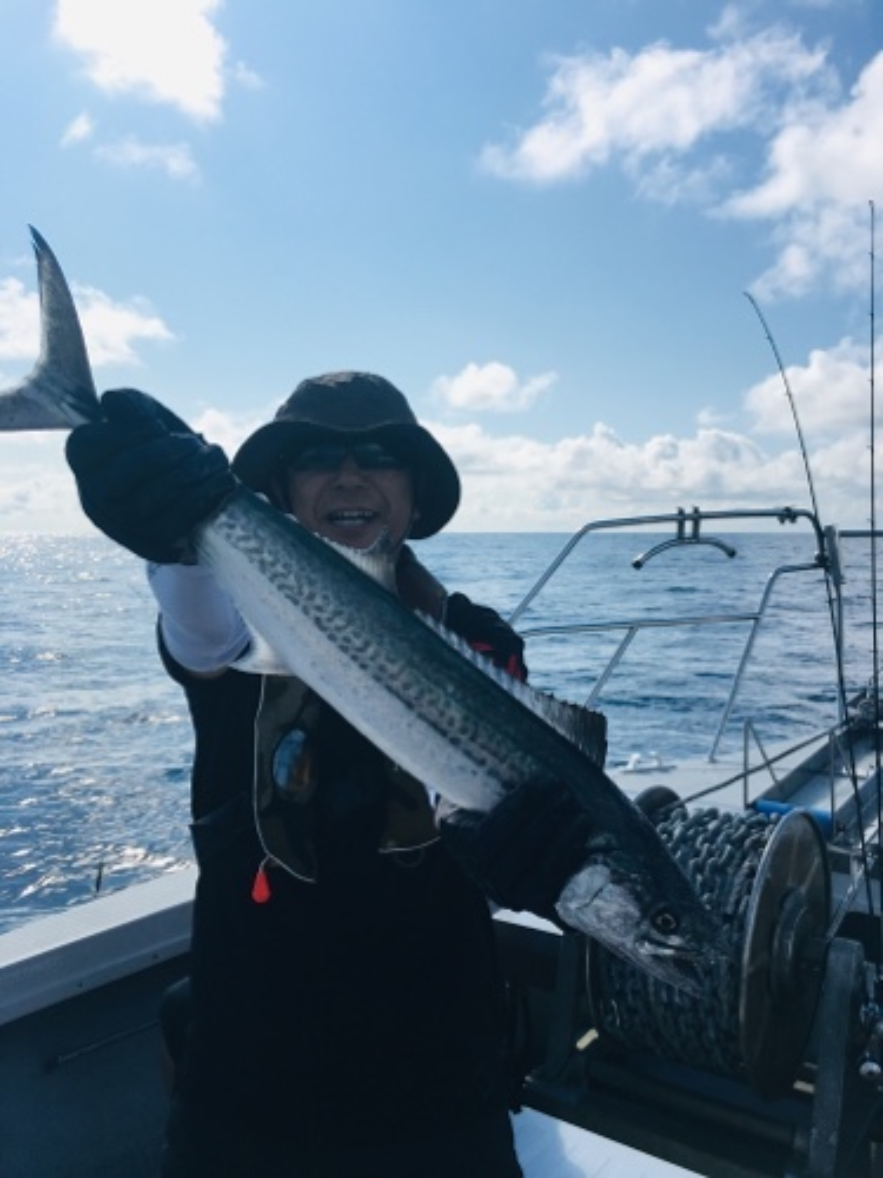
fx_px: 986
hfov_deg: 48.2
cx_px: 442
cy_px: 589
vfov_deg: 61.7
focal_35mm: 29
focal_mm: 4.15
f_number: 2.2
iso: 25
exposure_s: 1/2959
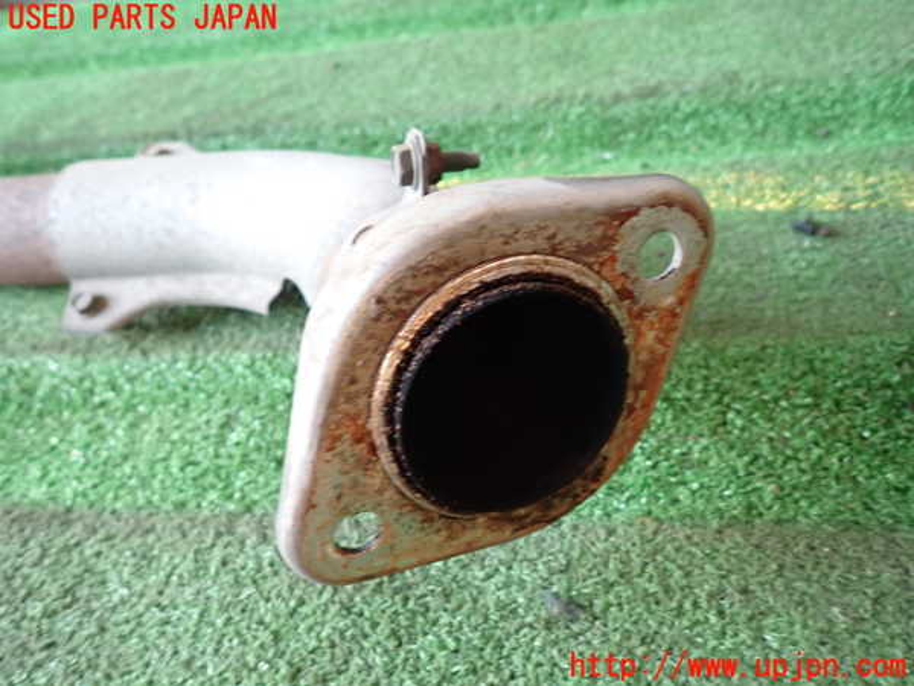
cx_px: 457
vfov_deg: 54.9
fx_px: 660
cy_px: 343
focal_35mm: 25
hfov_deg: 69.4
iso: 500
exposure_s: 1/30
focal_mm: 4.5
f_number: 2
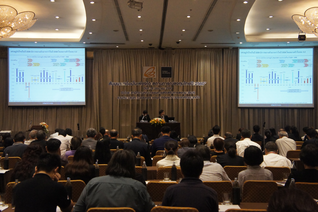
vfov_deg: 28.0
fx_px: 424
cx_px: 159
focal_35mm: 48
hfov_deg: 41.1
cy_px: 106
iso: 3200
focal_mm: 32
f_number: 4.5
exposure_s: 1/125
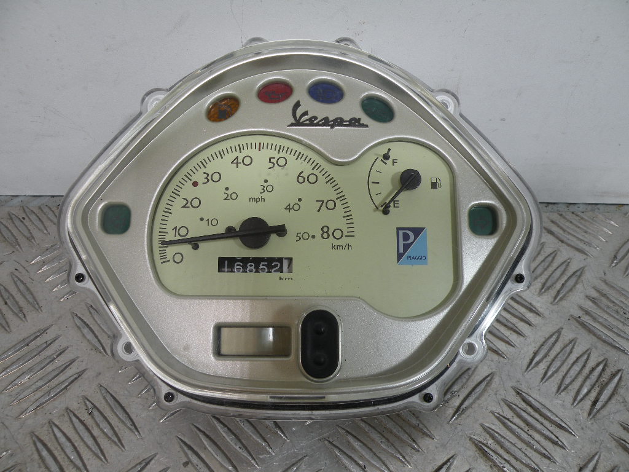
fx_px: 491
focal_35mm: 27
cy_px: 236
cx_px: 314
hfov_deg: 65.3
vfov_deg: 51.4
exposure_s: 1/78.2
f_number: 3.5
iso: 64
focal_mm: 4.7
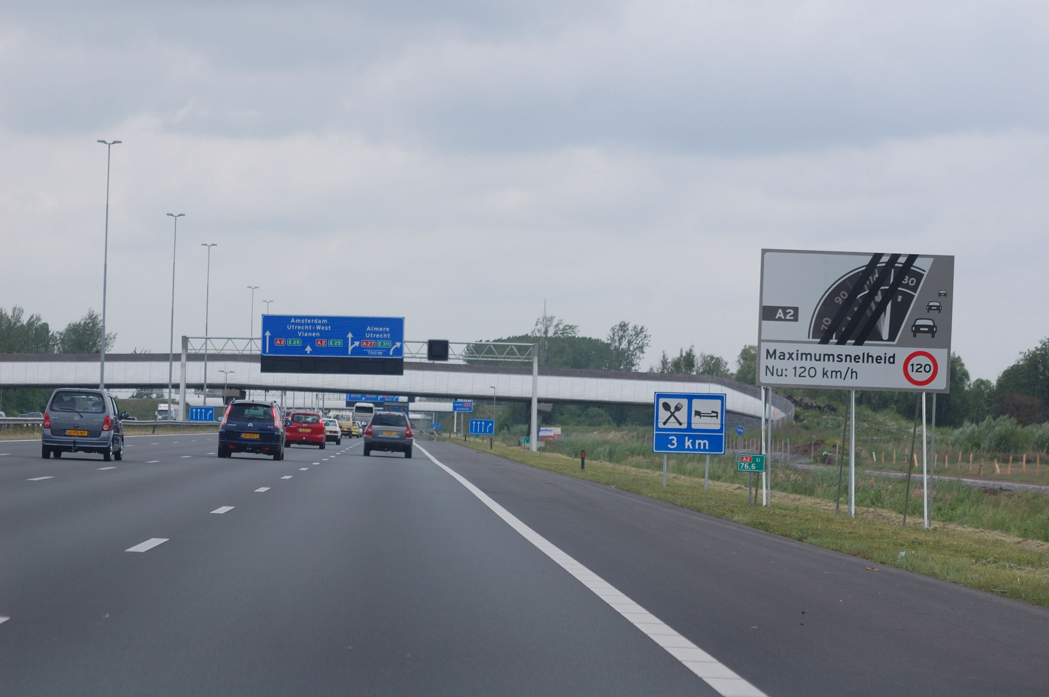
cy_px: 348
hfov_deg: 19.5
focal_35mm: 105
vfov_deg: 13.0
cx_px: 524
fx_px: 3057
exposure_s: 1/500
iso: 200
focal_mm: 70
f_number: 5.6
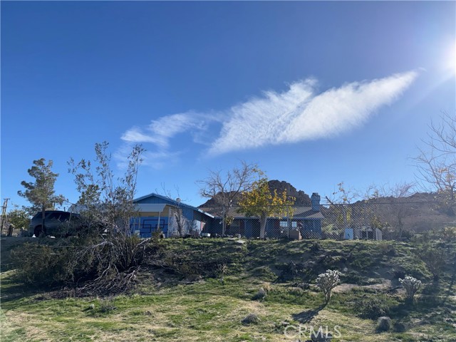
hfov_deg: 71.6
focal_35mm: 24
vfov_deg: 56.8
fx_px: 316
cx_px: 228
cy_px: 171
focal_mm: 6.76
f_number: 1.78
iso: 50
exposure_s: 1/9615
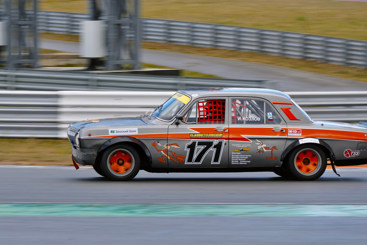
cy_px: 116
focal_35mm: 273
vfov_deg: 5.0
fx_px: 2783
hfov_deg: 7.5
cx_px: 187
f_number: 10
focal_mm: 171.3
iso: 160
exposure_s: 1/125
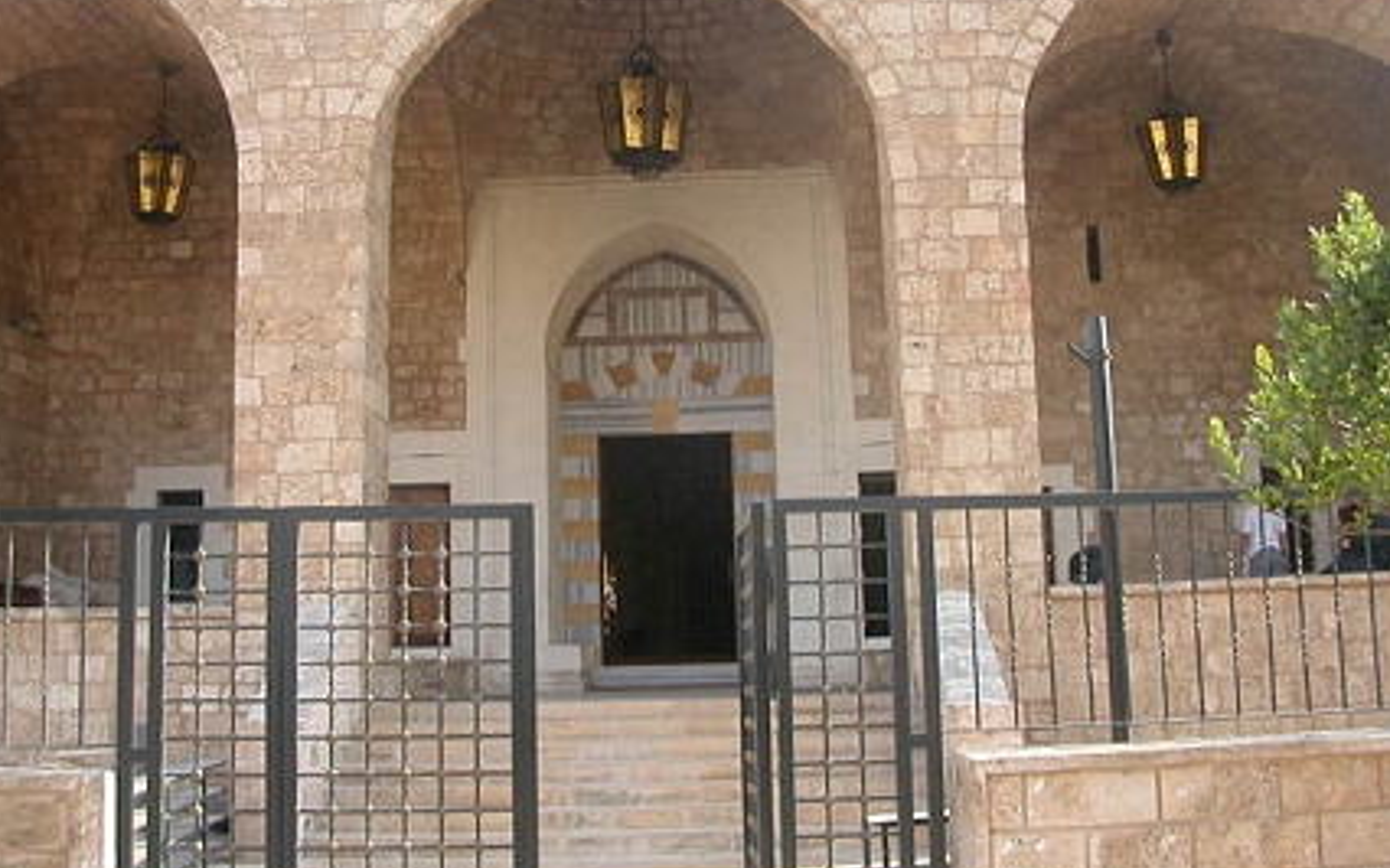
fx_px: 1515
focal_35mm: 40
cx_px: 684
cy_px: 431
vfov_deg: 32.0
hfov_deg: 49.3
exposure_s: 1/307
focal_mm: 5.6
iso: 100
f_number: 2.7
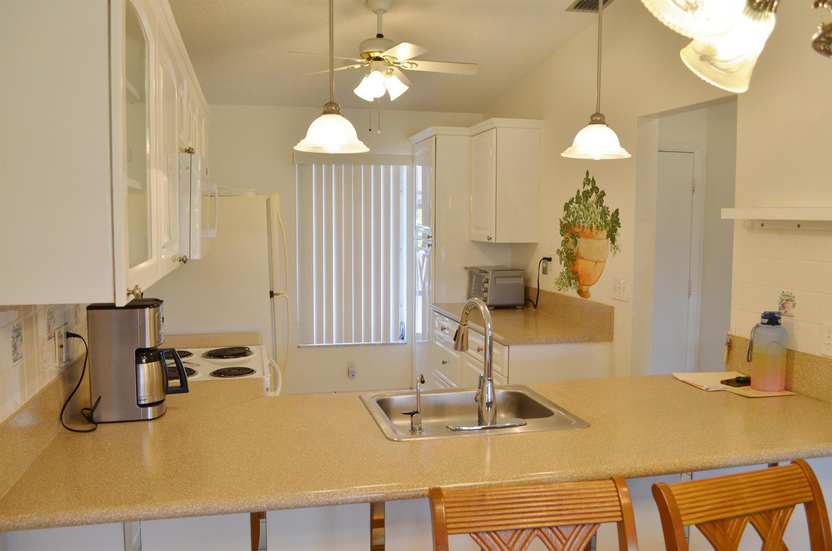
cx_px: 416
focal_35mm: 30
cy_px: 276
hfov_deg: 62.0
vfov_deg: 43.4
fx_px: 692
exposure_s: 1/60
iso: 250
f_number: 5.6
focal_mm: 20
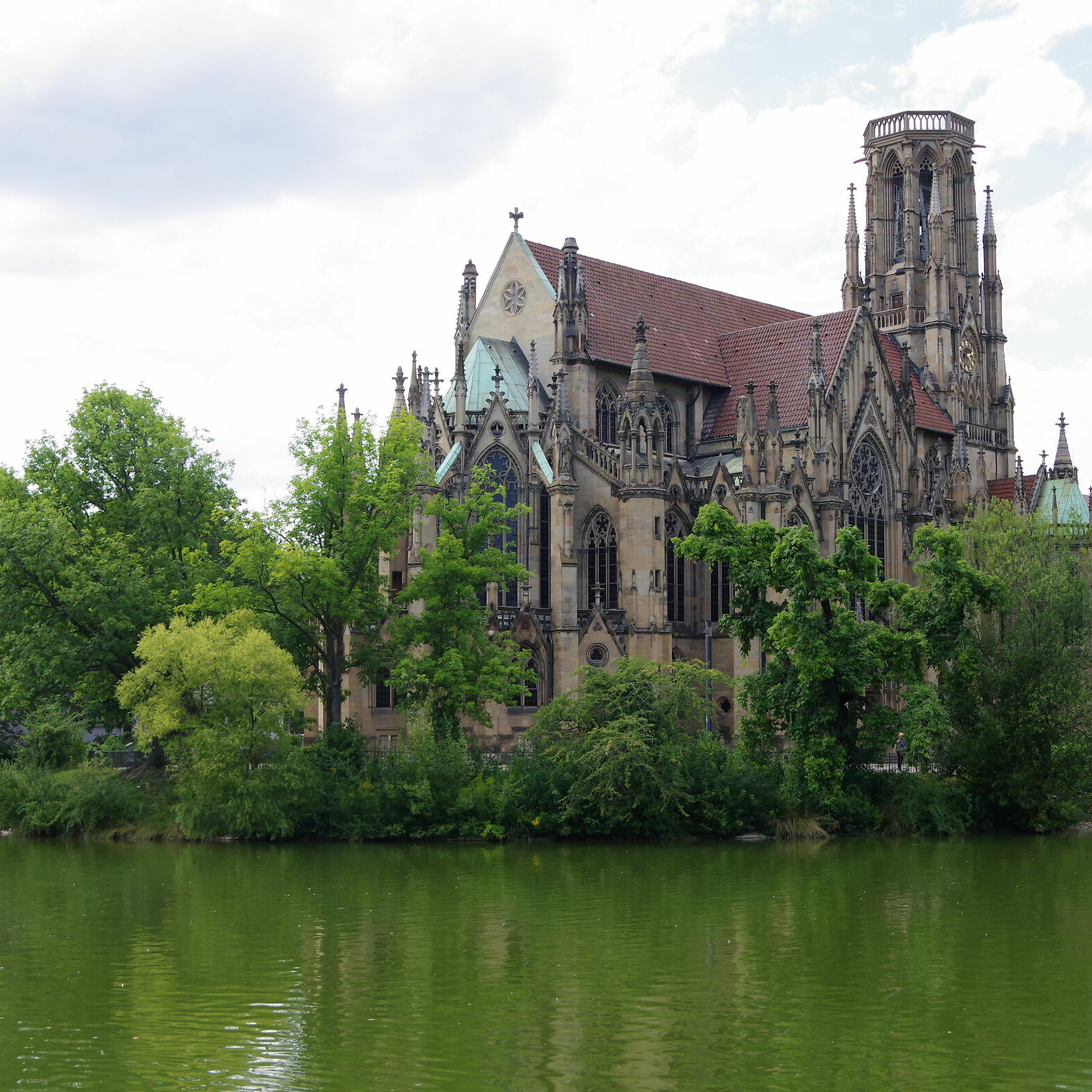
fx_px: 1927
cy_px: 549
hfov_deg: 31.6
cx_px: 631
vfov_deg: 31.6
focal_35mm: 54
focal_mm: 28
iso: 200
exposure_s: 1/160
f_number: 7.1
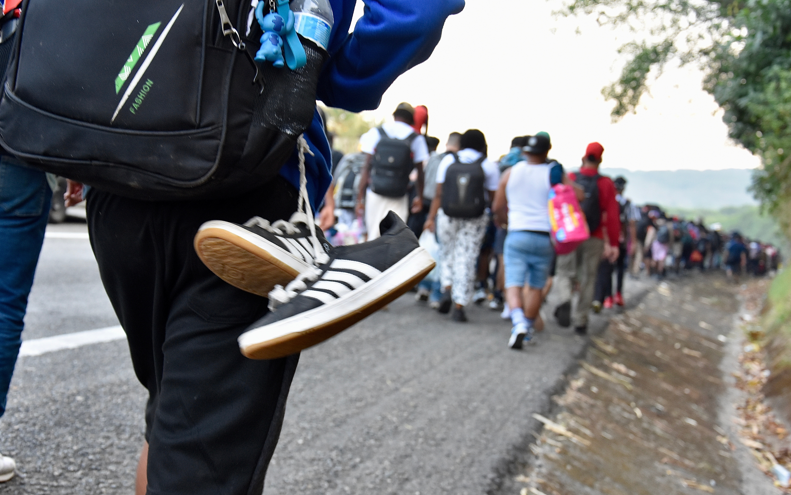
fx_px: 1272
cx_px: 391
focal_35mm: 59
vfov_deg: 22.0
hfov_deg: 34.5
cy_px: 259
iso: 800
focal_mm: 38
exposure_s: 1/125
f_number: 5.6
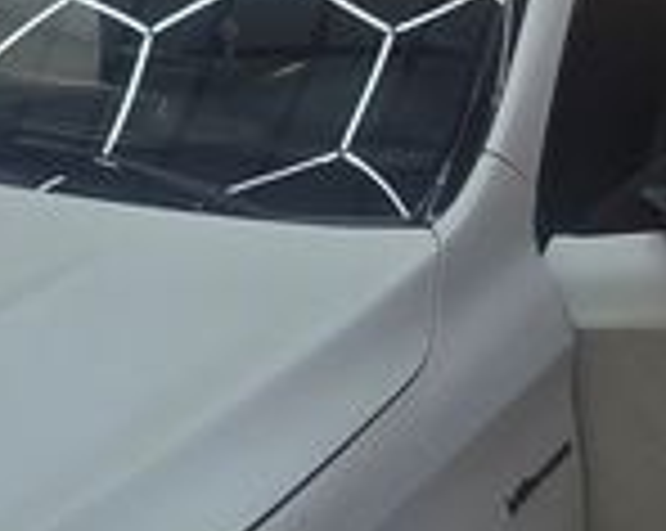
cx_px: 94
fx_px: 1083
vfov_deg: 25.8
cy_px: -32
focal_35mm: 55
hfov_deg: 32.8
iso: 50
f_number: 2.2
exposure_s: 1/315
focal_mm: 2.2
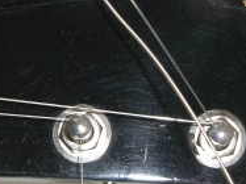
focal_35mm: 122
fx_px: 866
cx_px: 61
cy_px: 74
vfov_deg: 12.1
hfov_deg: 16.1
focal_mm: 6.2
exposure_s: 1/60
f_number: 2.7
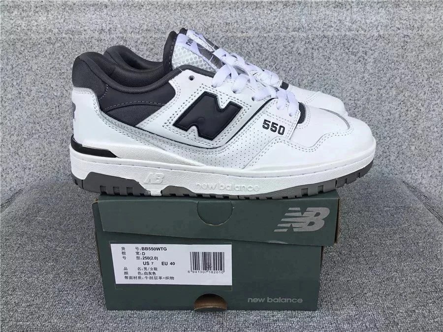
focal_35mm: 31
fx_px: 397
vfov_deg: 45.4
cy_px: 166
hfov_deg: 58.4
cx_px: 222
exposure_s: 1/627
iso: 25
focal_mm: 3.3
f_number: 2.4
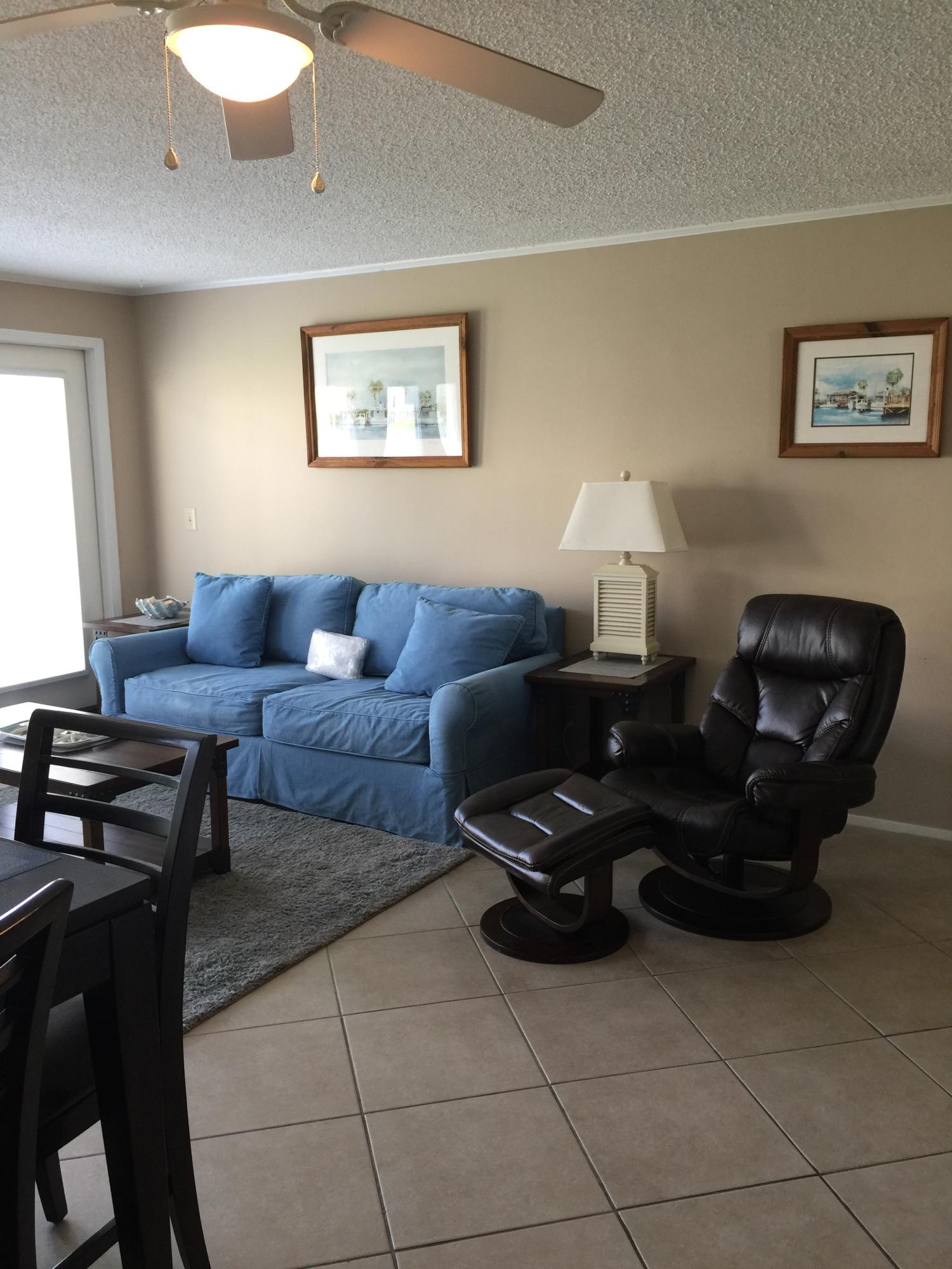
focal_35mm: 29
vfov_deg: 61.7
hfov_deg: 48.2
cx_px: 476
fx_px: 1063
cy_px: 634
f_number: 2.2
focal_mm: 4.15
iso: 32
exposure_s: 1/15
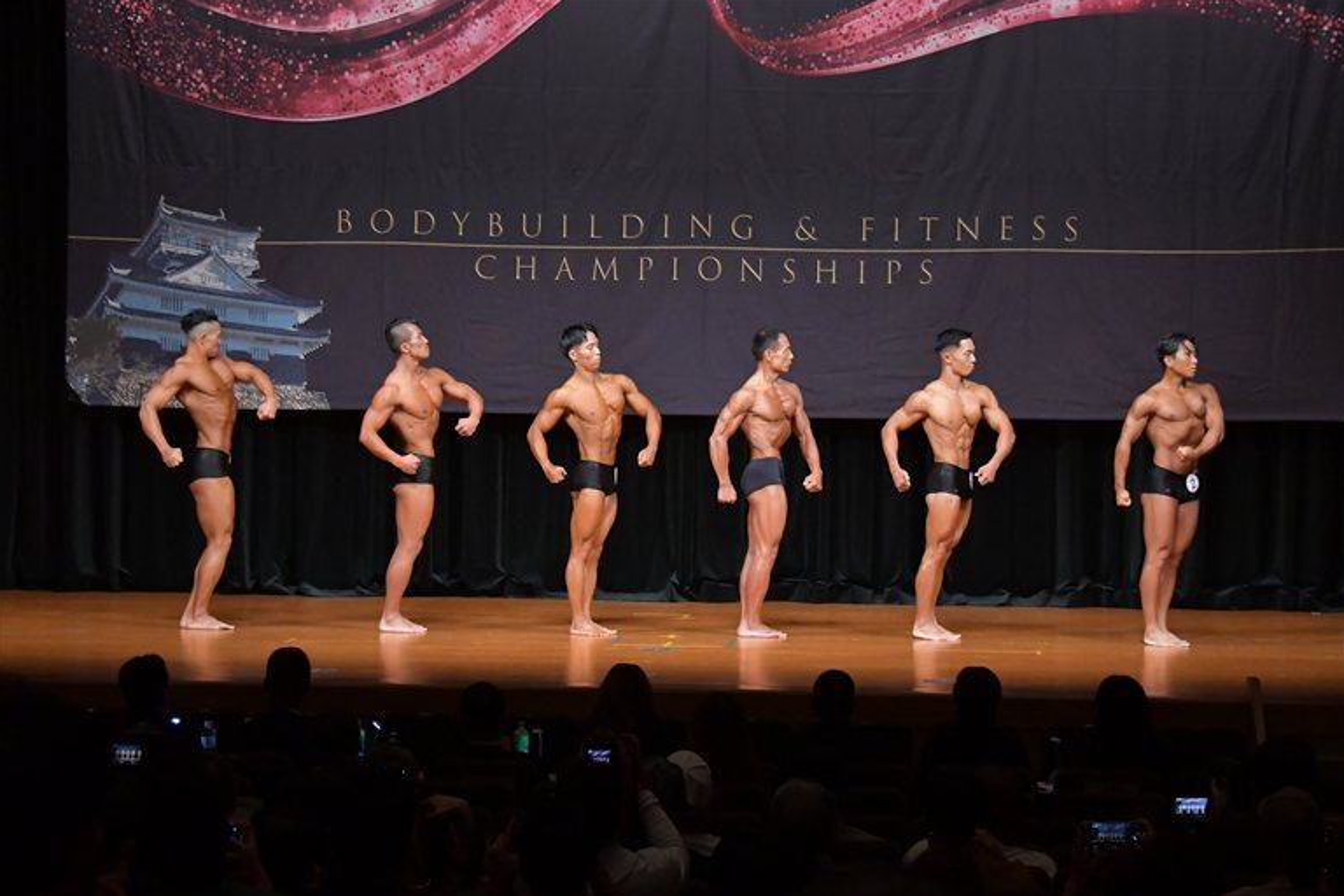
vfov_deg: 11.6
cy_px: 448
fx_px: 4405
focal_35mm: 118
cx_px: 673
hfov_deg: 17.3
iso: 5000
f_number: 5.6
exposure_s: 1/400
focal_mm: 78
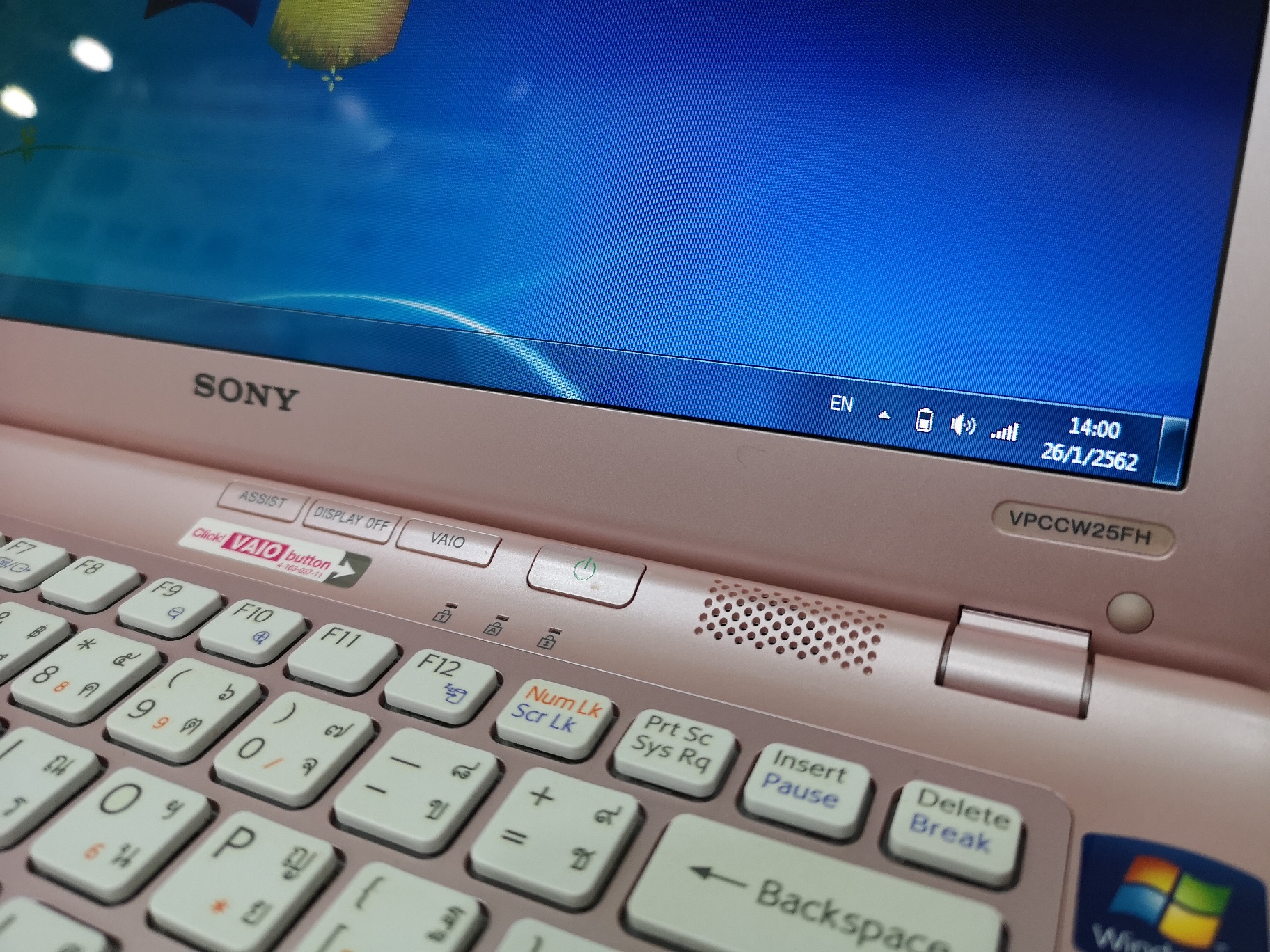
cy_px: 476
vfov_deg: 51.4
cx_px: 635
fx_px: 991
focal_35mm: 27
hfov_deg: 65.3
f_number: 1.8
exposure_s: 1/100
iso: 250
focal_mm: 3.95
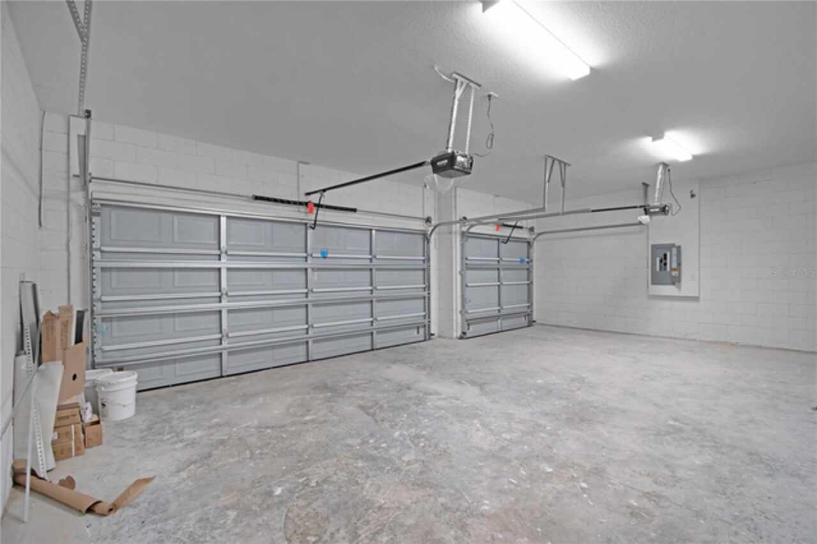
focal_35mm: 15
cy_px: 272
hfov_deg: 100.4
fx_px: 340
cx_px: 408
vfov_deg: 77.3
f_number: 9
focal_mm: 10
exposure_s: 1/8
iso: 250
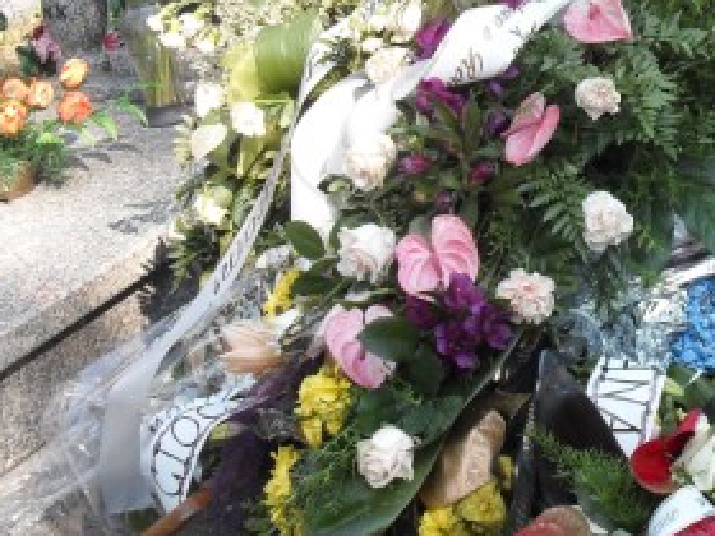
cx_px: 784
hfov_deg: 23.0
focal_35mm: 80
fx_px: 1652
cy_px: 148
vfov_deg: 18.3
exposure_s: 1/250
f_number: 3.2
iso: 100
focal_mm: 6.3
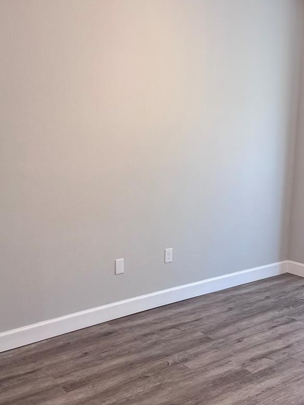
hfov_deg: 38.5
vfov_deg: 50.1
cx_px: 118
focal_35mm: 37
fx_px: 433
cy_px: 217
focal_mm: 6.76
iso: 200
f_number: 1.78
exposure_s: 1/120
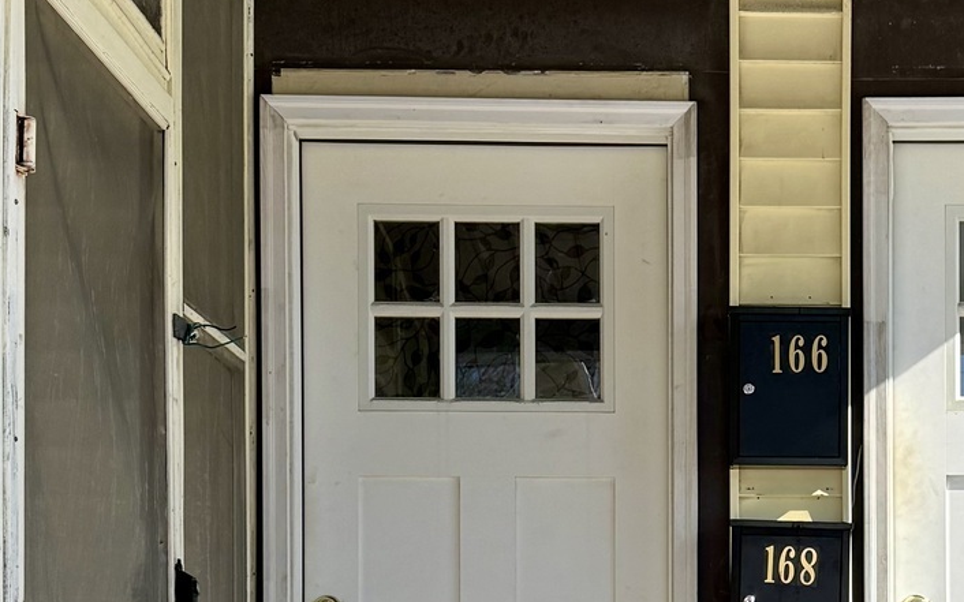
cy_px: 767
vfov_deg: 15.1
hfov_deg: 24.5
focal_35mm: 83
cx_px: 800
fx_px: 2180
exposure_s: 1/2611
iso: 80
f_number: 1.78
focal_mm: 6.76
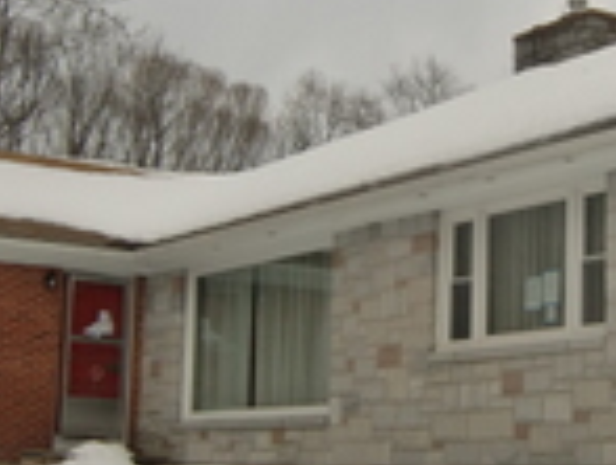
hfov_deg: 24.1
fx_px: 1427
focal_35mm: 80
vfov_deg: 18.5
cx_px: 469
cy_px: 172
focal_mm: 6.1
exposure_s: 1/800
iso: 64
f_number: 3.6
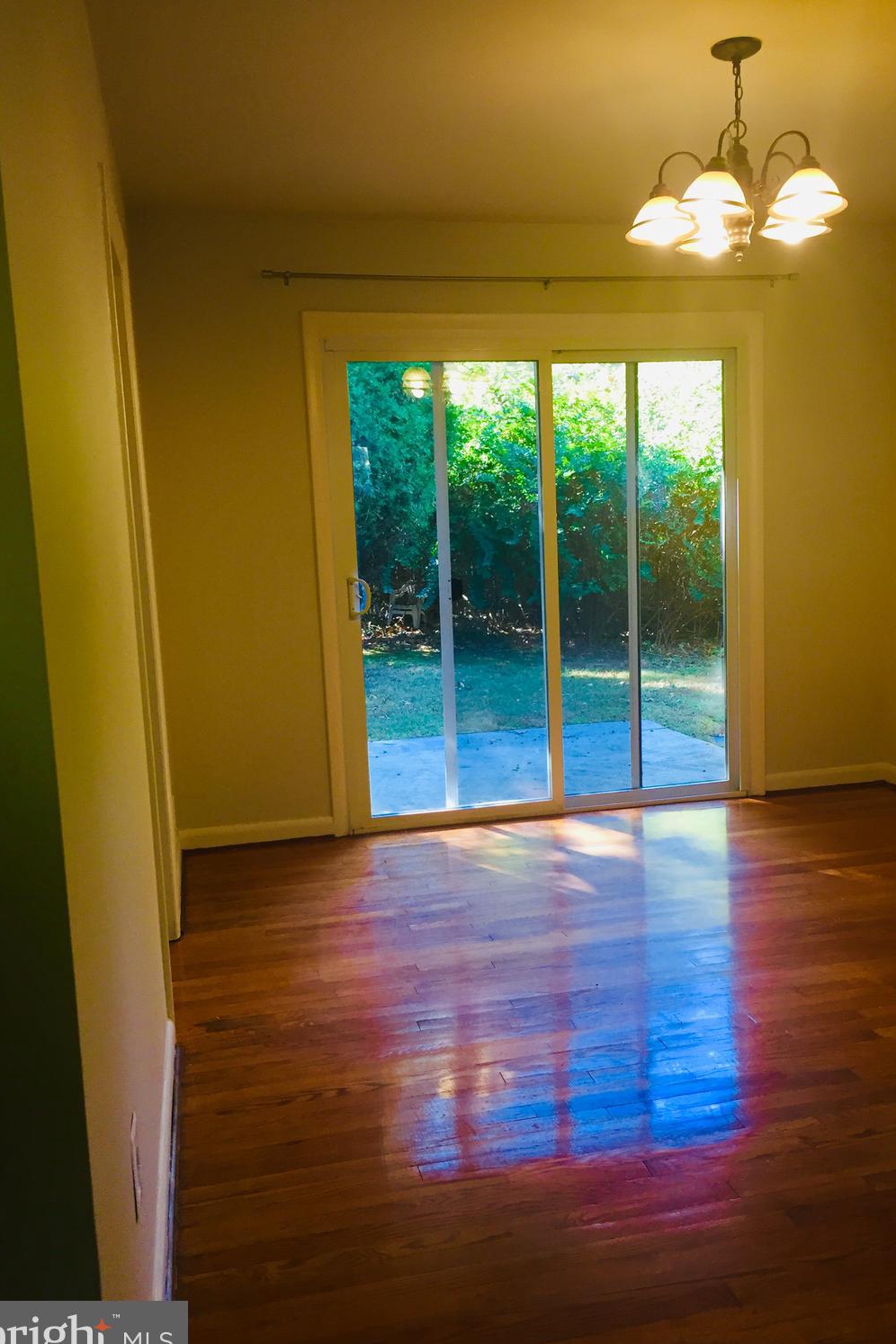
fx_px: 1157
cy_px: 684
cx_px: 481
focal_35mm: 31
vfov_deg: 60.3
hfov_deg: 42.3
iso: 40
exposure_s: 1/30
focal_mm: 4.15
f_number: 2.2
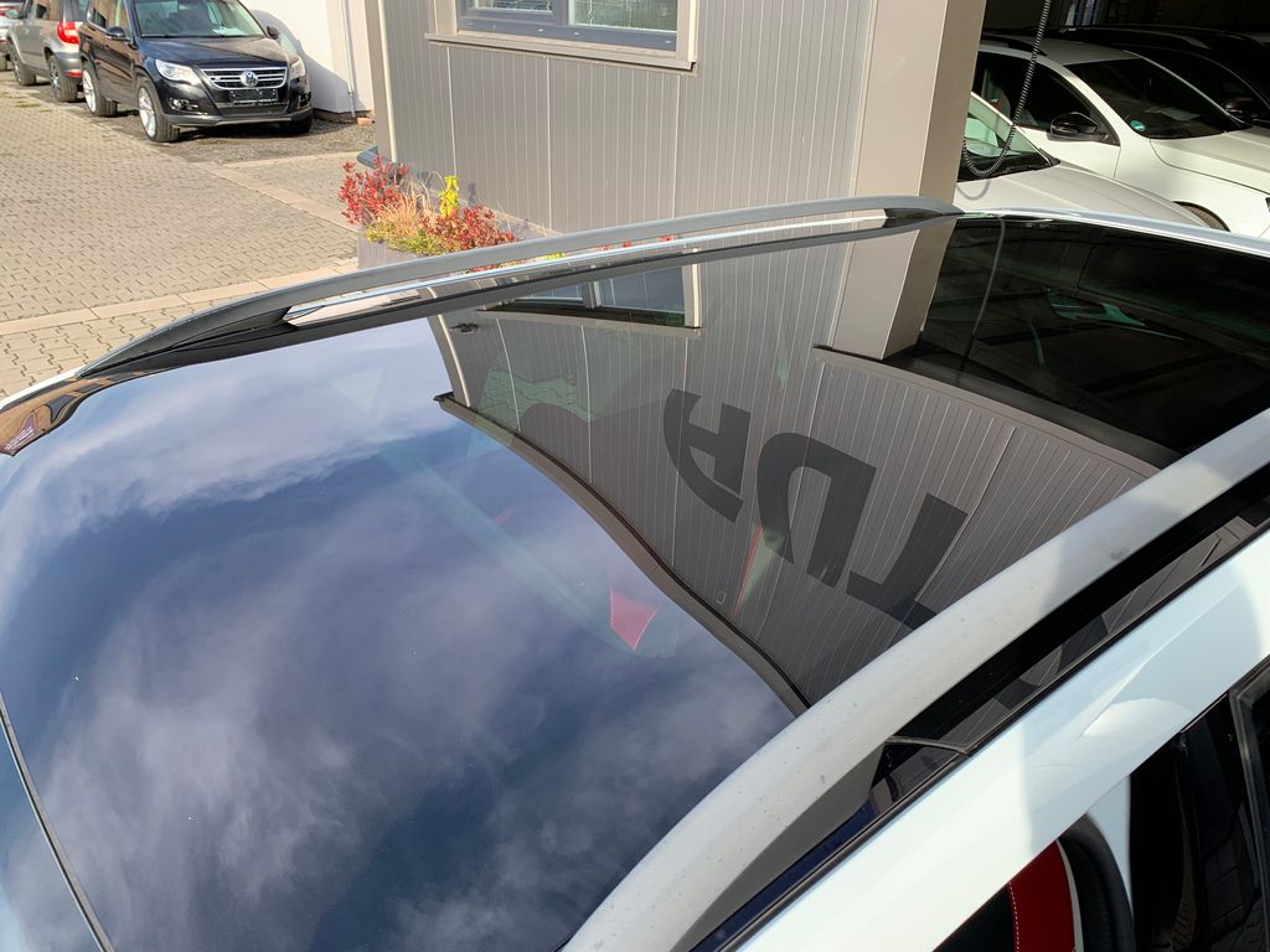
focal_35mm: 26
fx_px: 954
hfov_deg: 67.3
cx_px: 635
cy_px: 476
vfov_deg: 53.1
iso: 25
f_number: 1.8
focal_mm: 4.25
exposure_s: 1/490
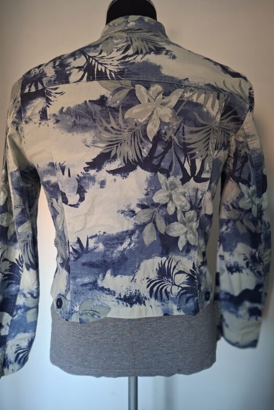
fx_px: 274
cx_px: 132
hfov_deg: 53.2
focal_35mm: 24
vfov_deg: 73.7
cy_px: 205
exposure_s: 1/33
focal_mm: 5.54
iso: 400
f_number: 1.8
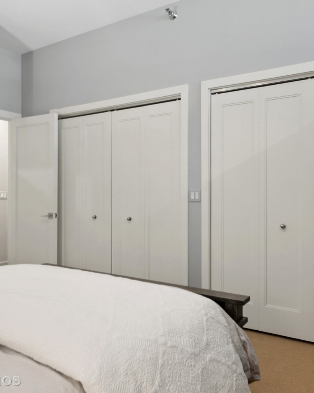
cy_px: 200
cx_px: 188
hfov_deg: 54.5
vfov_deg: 66.0
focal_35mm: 26
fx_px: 302
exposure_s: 1/5
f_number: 8
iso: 200
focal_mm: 12
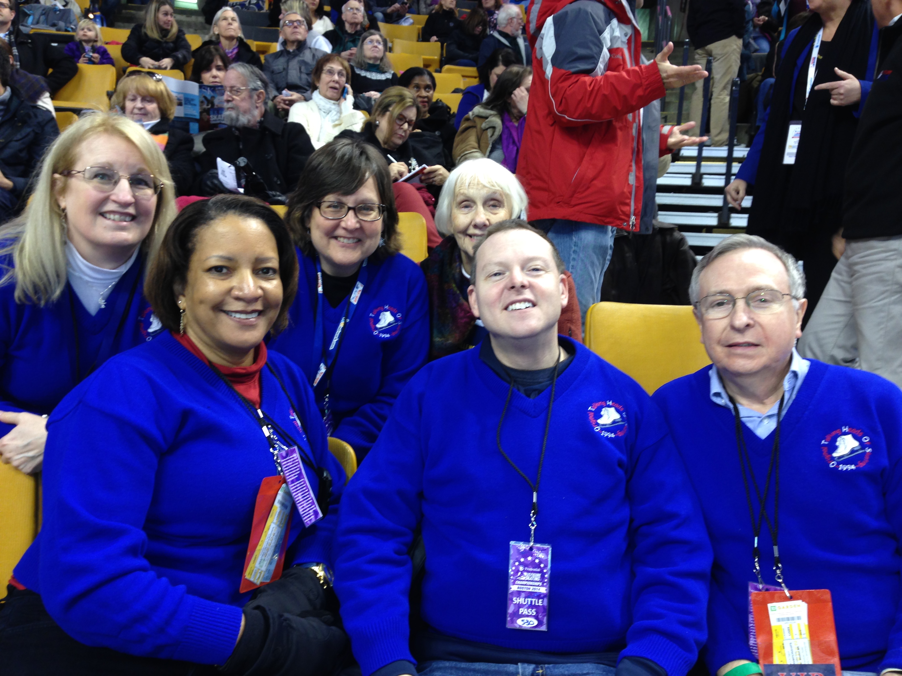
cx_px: 451
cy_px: 338
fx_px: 860
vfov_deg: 42.9
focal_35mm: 33
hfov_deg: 55.4
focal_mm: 4.12
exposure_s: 1/20
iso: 50
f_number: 2.4
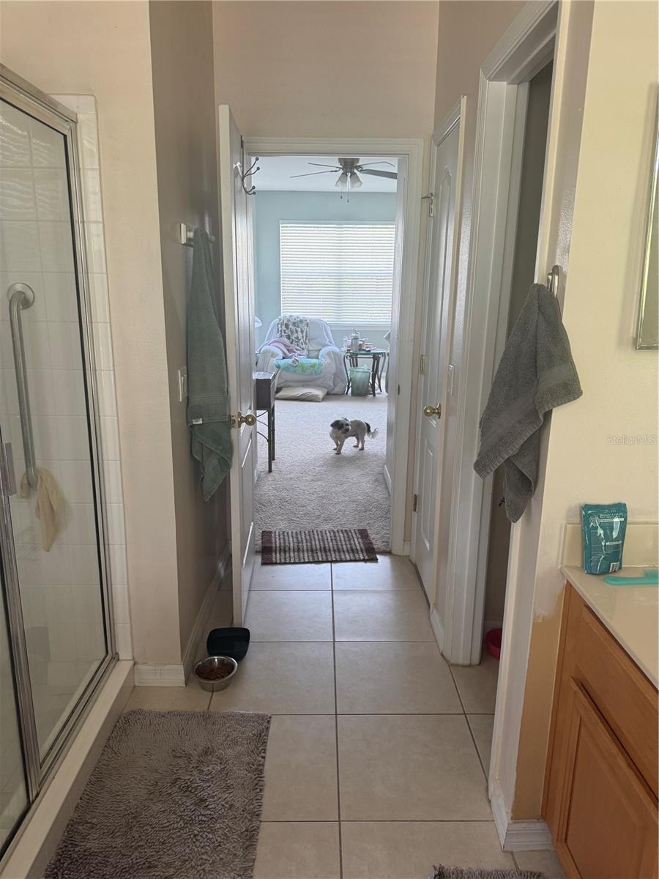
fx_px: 609
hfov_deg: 56.8
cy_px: 440
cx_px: 330
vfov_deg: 71.6
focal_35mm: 24
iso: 200
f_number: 1.78
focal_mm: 6.76
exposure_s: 1/119
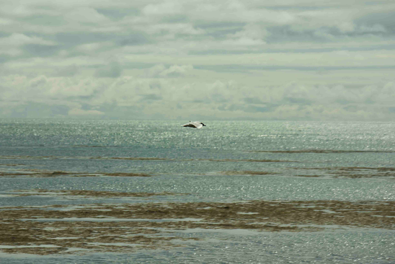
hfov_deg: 9.9
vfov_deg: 6.7
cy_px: 132
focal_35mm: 207
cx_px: 198
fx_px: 2274
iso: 100
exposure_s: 1/400
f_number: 8
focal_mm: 137.5
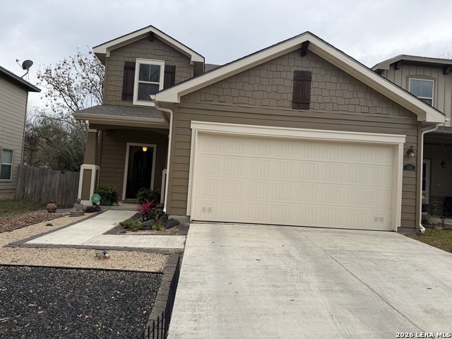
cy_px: 170
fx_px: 313
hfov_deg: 71.6
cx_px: 226
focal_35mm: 24
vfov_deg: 56.8
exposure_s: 1/1653
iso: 100
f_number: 1.78
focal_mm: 6.76
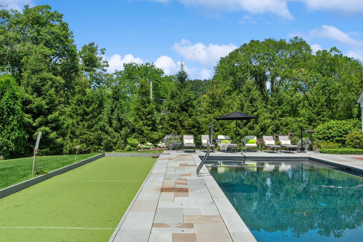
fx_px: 322
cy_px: 118
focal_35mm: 32
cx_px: 184
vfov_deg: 41.1
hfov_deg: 58.7
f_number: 8
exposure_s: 1/1000
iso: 200
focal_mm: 31
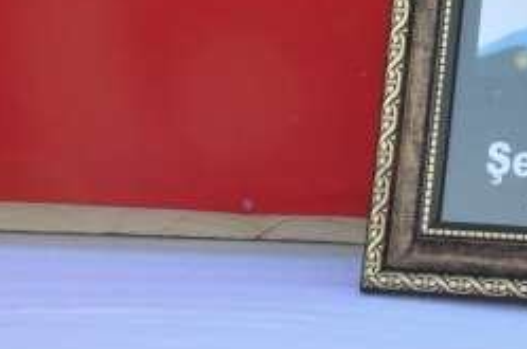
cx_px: 703
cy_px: -108
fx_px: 2352
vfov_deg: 8.4
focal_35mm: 161
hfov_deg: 12.4
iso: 3200
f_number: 11
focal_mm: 38
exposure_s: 1/500
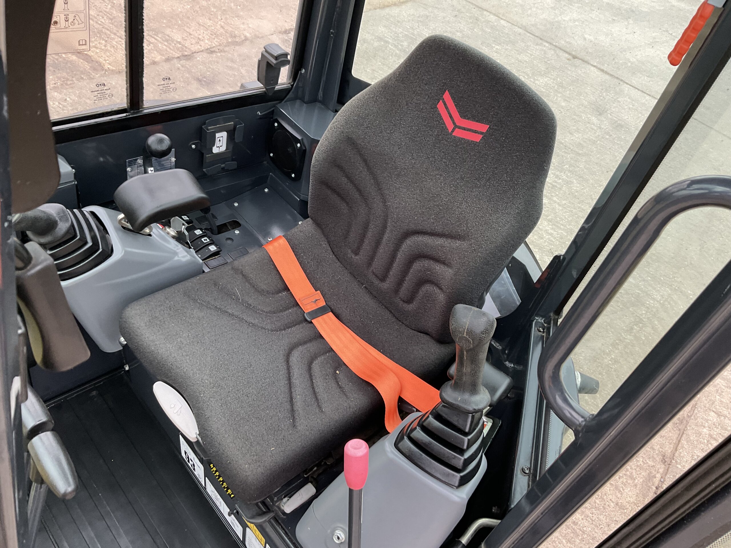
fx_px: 612
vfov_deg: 48.2
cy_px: 274
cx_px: 366
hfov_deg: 61.7
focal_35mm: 29
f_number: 1.8
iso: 50
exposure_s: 1/50
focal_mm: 3
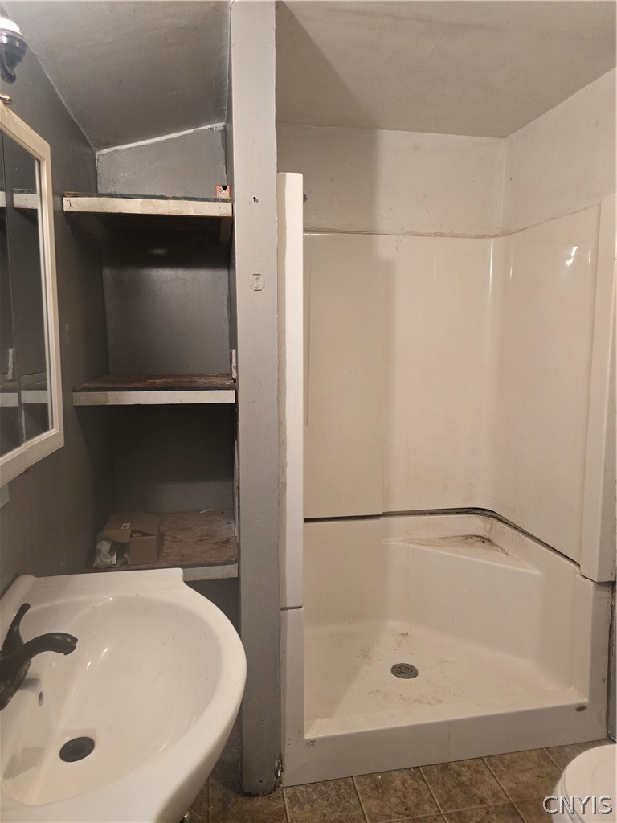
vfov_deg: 73.9
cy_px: 412
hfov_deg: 58.9
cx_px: 308
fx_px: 547
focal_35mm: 23
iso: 500
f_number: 1.7
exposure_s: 1/120
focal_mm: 6.3
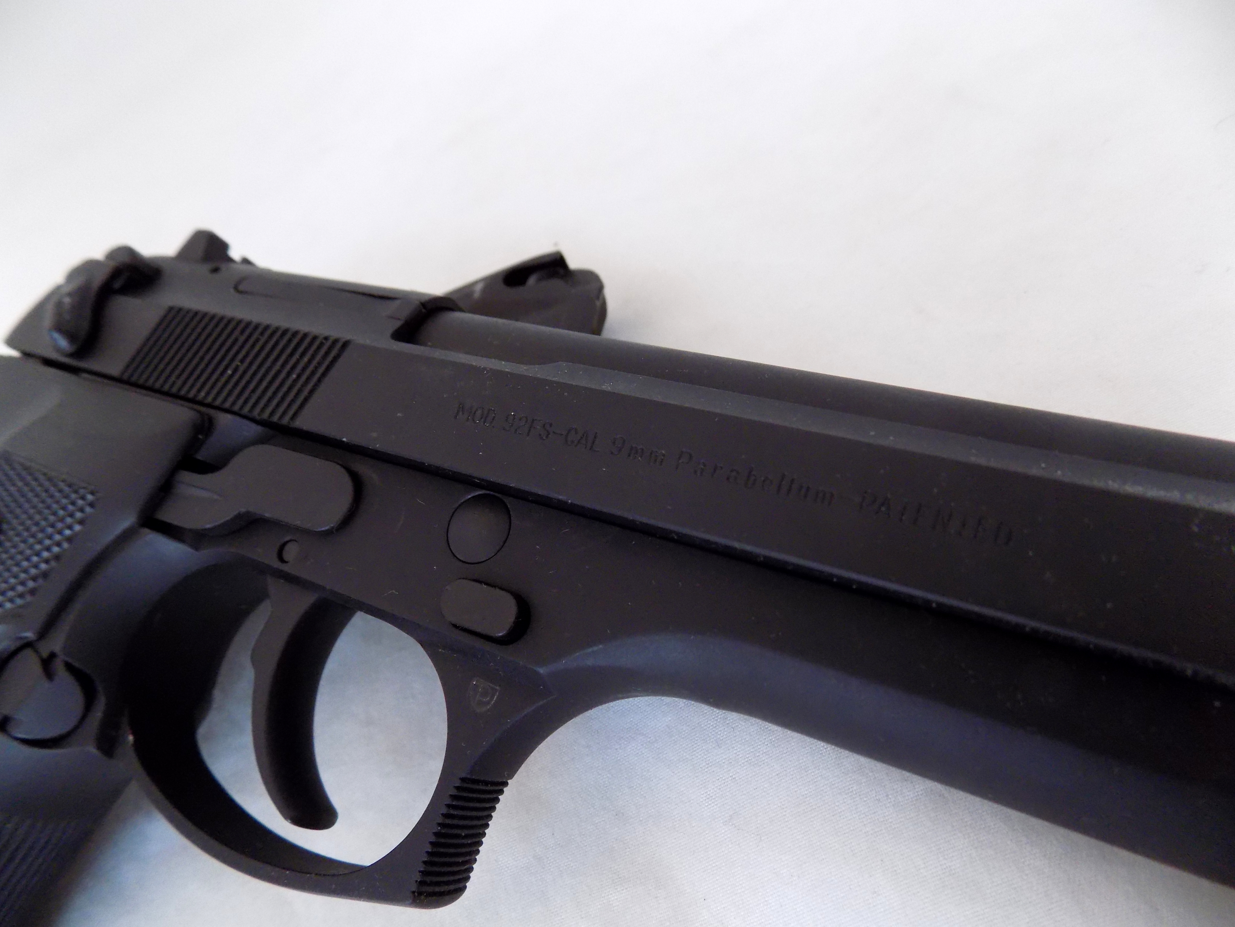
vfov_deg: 58.9
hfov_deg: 73.9
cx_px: 618
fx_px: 821
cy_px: 464
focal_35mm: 23
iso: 280
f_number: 3.1
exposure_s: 1/30
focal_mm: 4
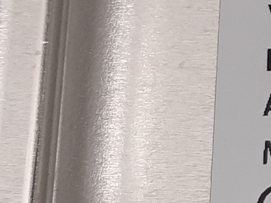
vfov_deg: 15.4
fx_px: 743
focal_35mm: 95
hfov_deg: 17.5
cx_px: 461
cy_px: 31
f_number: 1.7
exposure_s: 1/50
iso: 64
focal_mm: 3.93
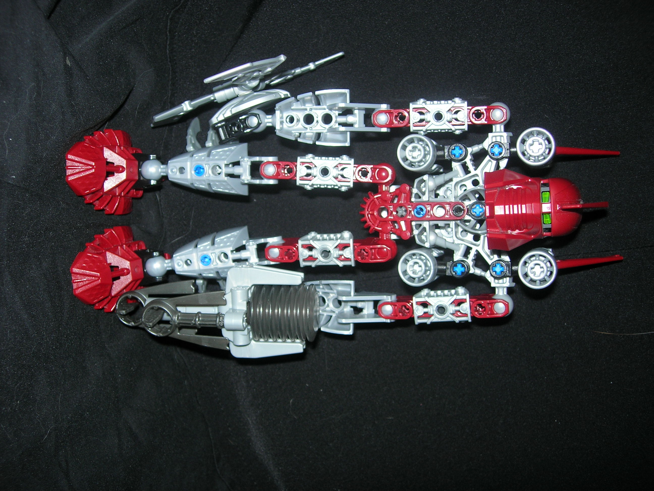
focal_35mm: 38
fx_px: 718
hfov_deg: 49.0
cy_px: 246
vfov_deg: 37.7
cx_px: 327
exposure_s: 1/60.1
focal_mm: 7.8
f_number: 2.8
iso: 64
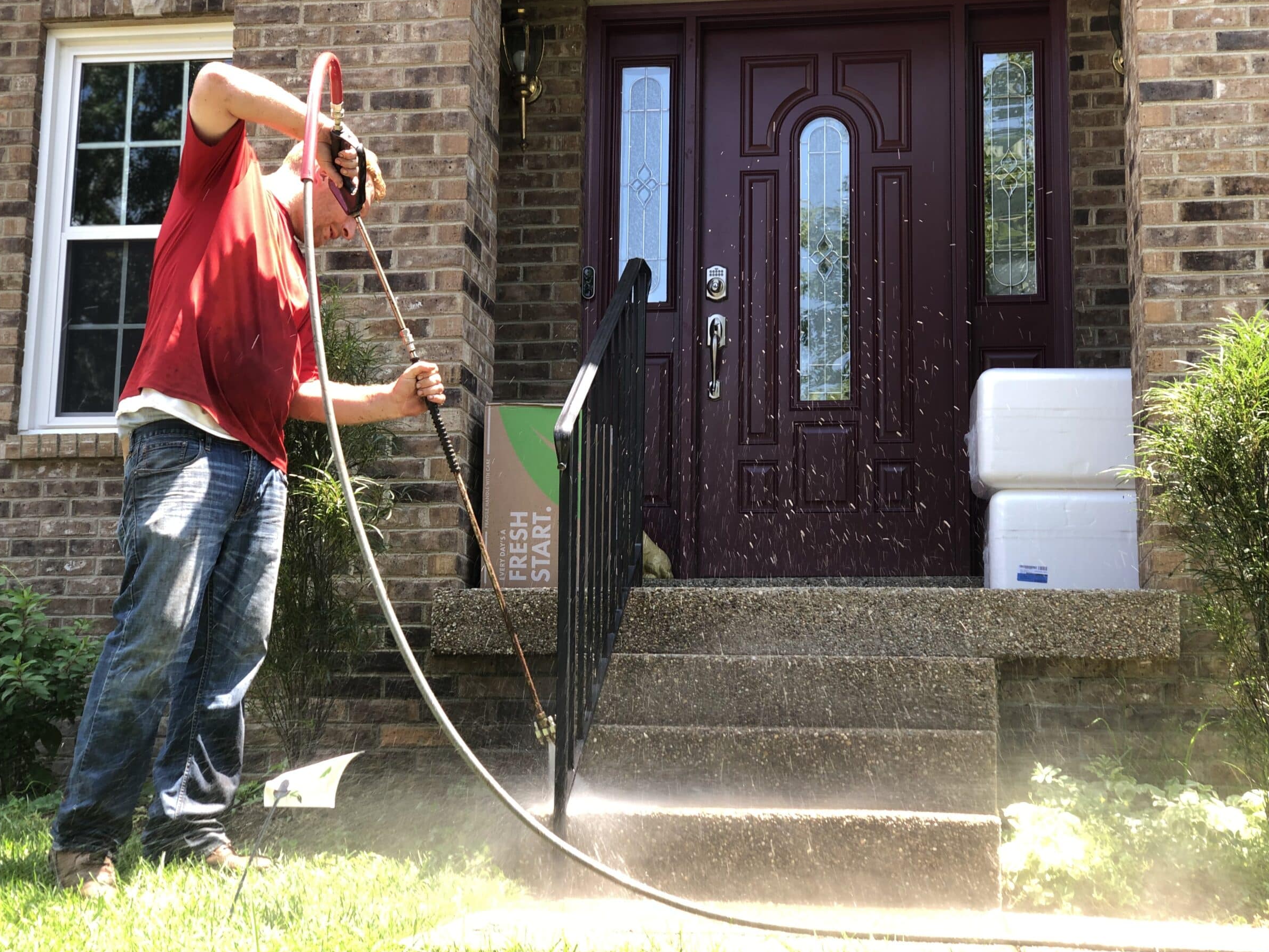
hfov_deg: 34.3
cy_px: 450
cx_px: 679
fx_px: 2053
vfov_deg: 26.1
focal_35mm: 56
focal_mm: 6
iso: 25
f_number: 2.4
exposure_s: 1/120
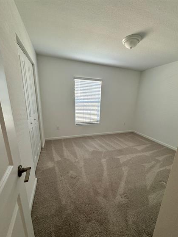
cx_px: 92
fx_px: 103
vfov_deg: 98.0
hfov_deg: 81.7
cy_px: 127
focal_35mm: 15
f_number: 2.2
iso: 160
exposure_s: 1/120
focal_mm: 2.22
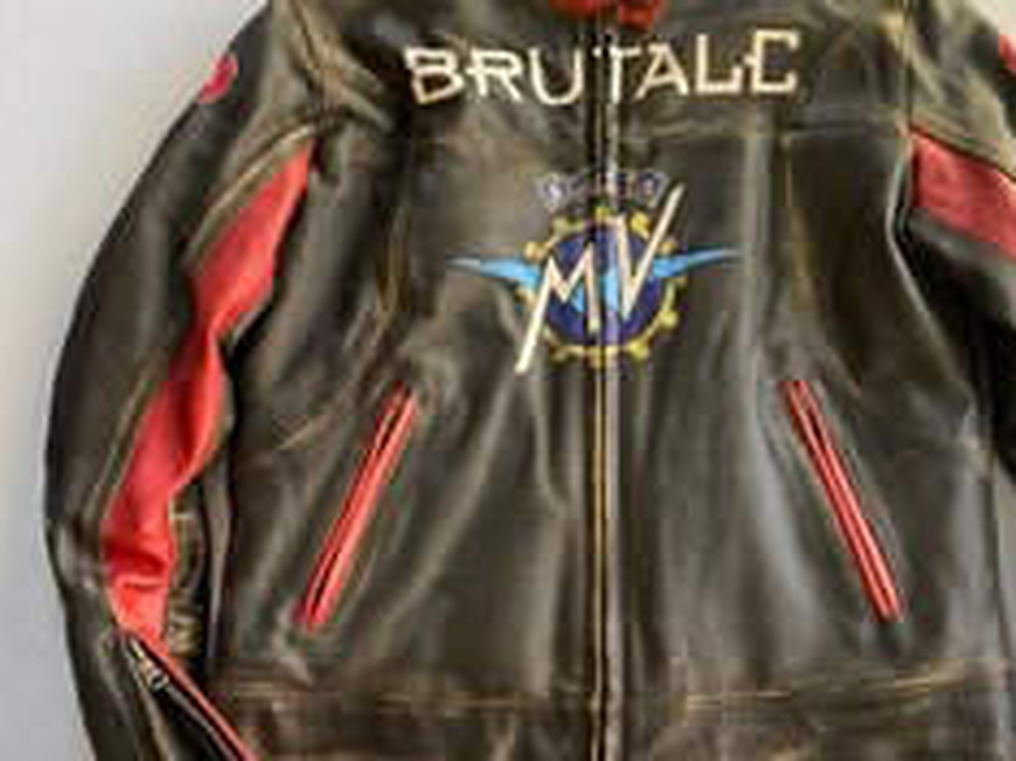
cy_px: 383
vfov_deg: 37.7
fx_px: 1115
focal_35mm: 38
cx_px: 633
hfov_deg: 48.5
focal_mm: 4.25
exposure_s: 1/60
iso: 160
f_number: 1.8
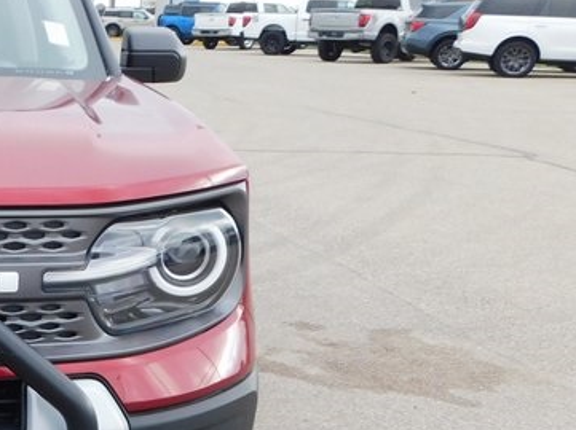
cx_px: -137
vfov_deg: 20.4
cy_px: 347
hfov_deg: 24.5
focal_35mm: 71
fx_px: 1180
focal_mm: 4.5
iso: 125
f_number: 3.1
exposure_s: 1/400
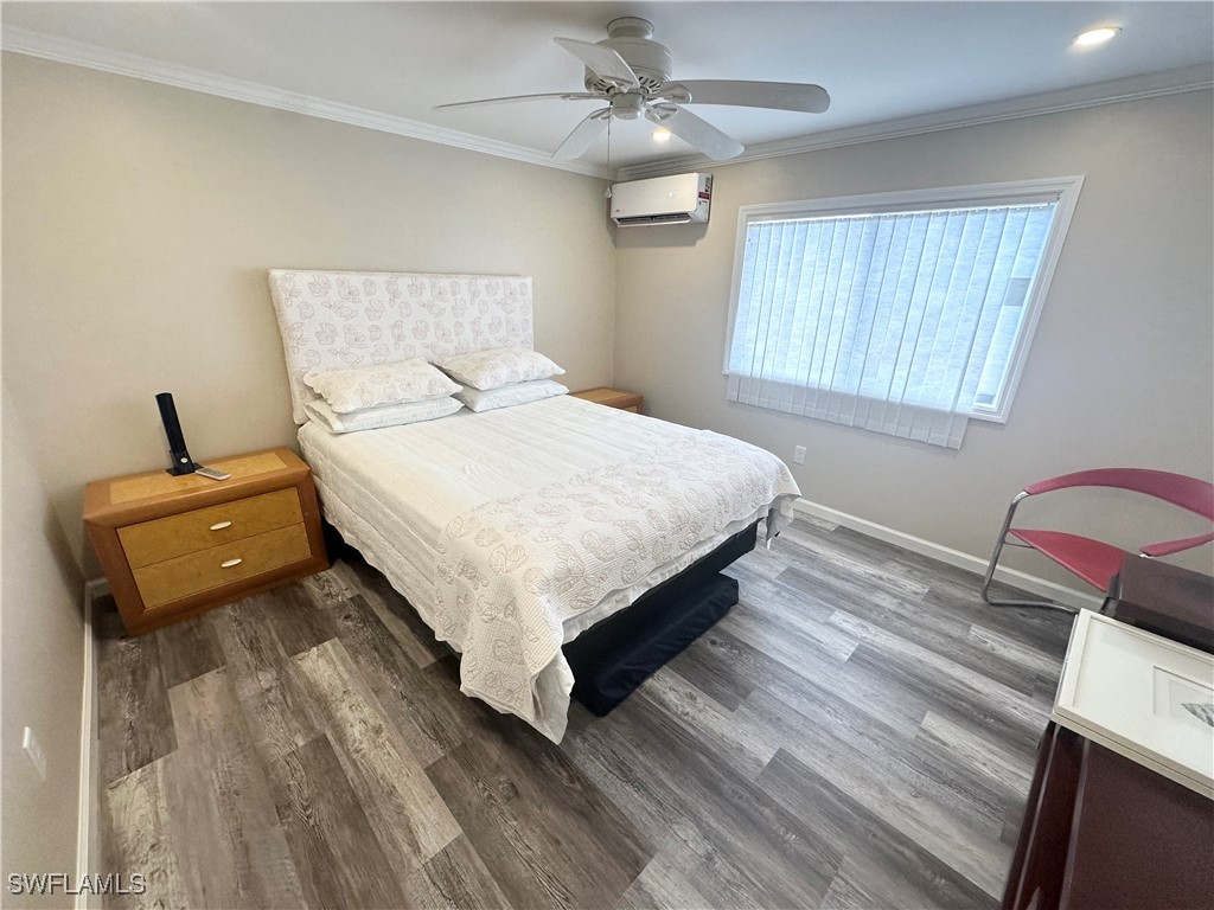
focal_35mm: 14
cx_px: 607
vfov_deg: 85.7
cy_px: 455
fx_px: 491
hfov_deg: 102.1
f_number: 2.2
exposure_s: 1/120
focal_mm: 2.22
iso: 125
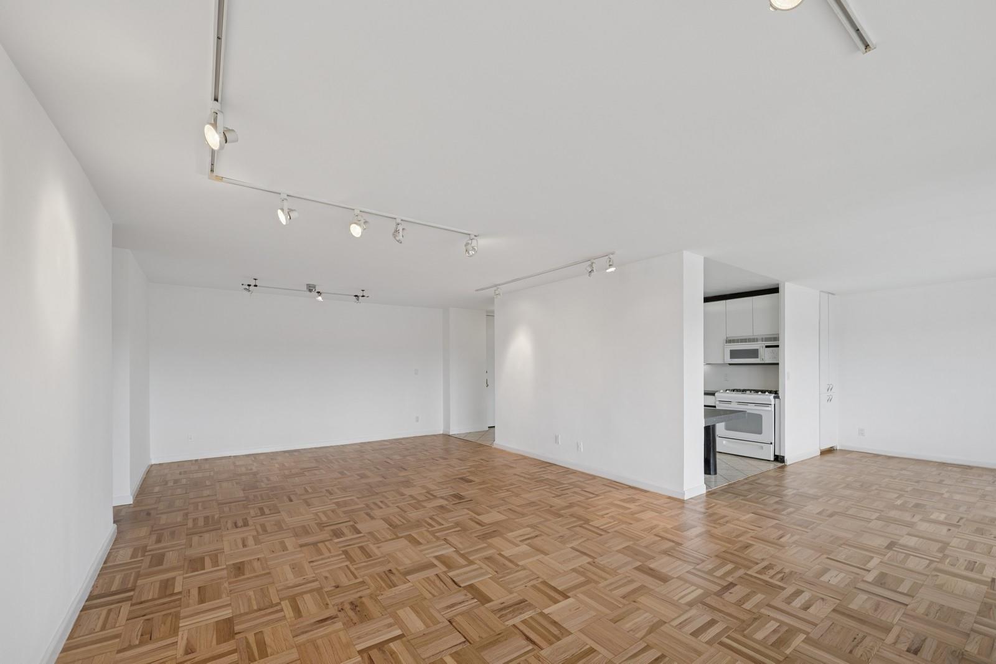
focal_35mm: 14
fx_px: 387
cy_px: 332
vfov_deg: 81.2
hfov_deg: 104.3
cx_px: 498
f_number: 8
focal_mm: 14
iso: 250
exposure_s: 1/250
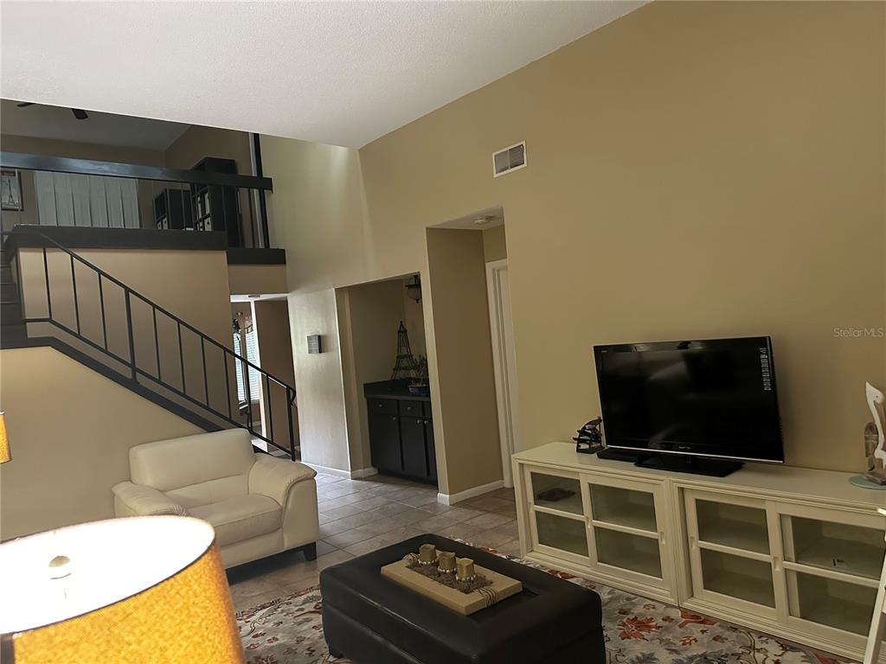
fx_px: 614
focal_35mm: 24
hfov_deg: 71.6
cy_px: 332
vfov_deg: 56.8
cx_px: 443
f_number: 1.78
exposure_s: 1/40
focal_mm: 6.86
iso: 1000
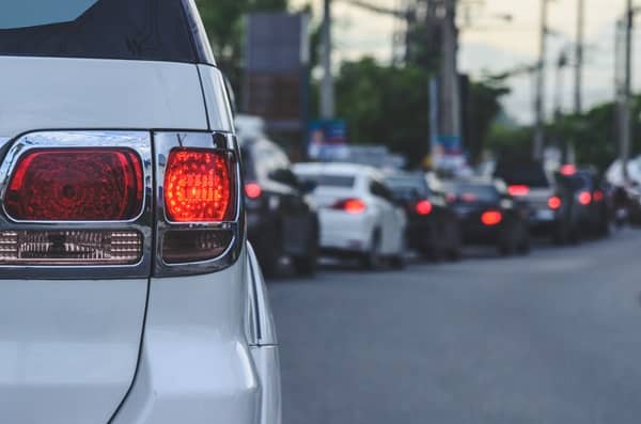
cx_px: 320
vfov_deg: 9.1
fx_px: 2664
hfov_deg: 13.7
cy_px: 212
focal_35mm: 150
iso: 250
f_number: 5.6
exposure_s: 1/125
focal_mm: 100
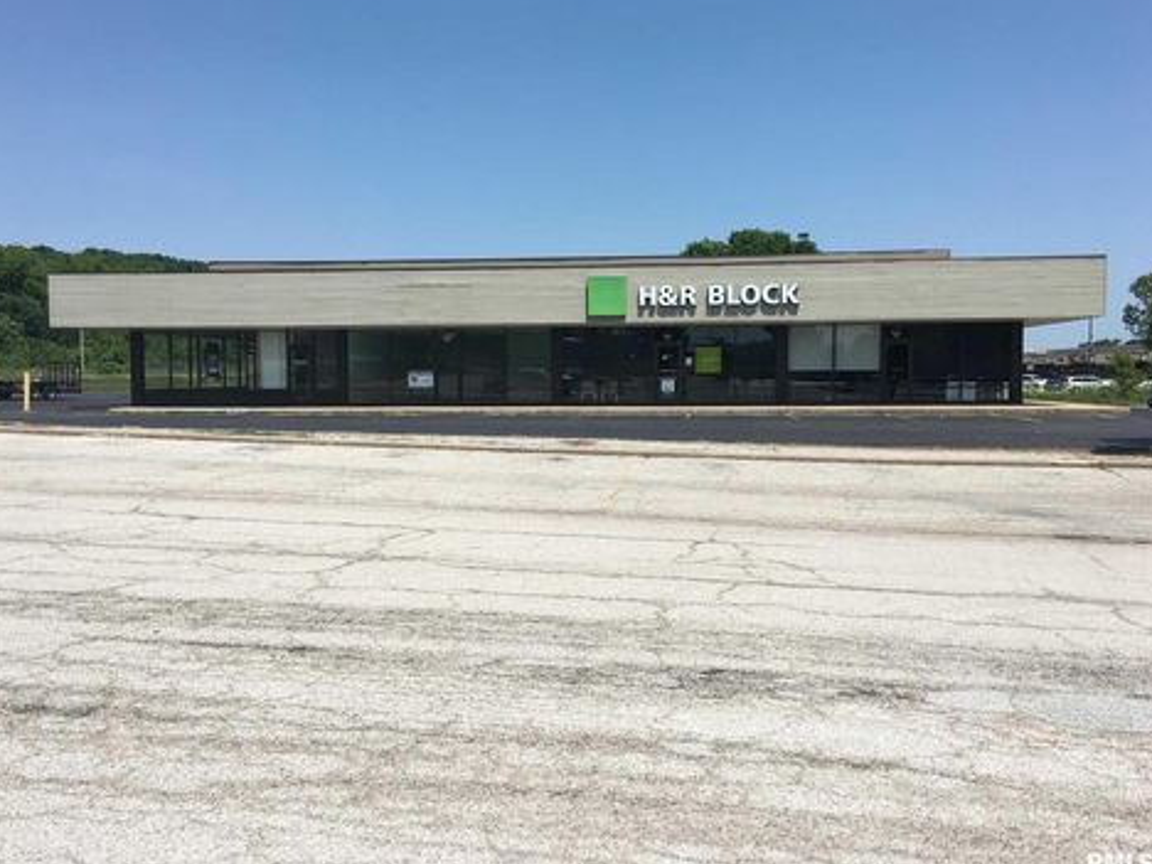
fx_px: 1032
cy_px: 422
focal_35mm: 31
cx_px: 564
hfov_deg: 58.3
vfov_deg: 45.4
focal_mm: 4.15
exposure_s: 1/2481
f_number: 2.2
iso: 25
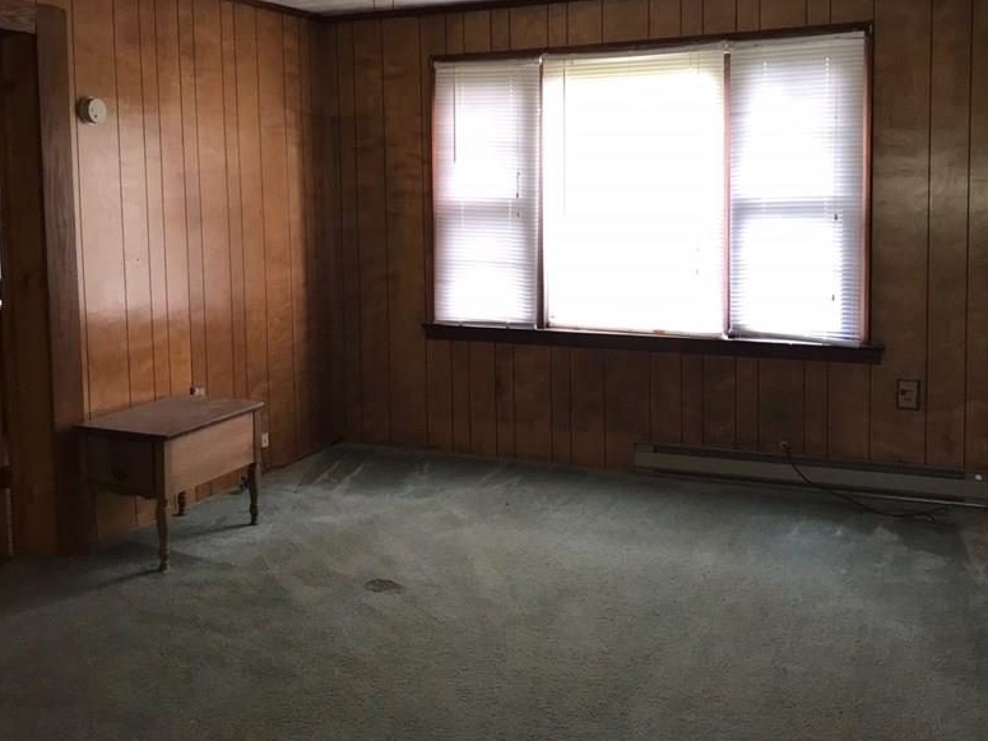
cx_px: 455
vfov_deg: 38.4
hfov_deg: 50.1
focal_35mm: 37
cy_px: 269
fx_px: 1056
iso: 100
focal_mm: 3.99
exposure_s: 1/30
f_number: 1.8
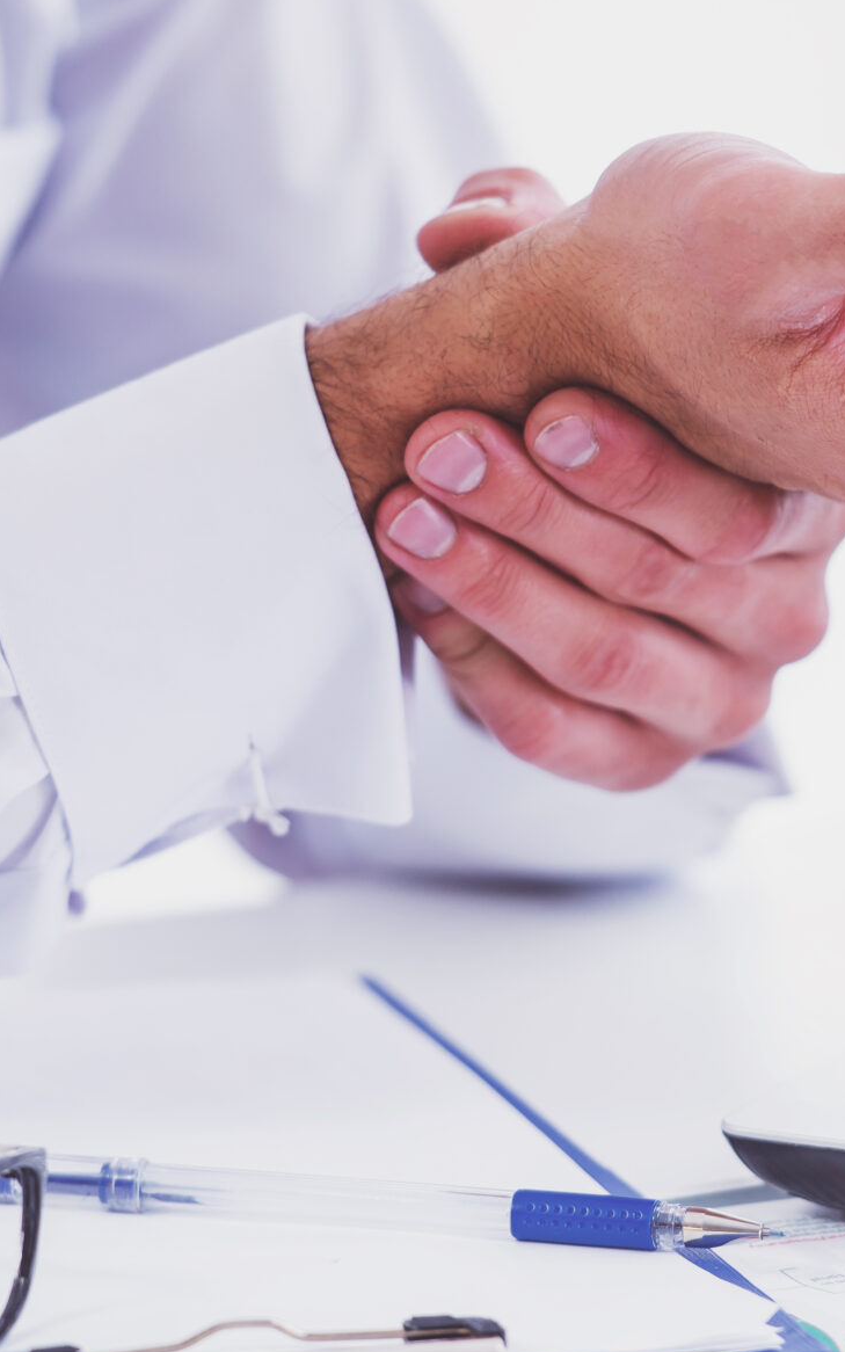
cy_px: 688
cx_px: 461
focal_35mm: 414
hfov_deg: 3.2
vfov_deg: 5.1
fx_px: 15251
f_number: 2.8
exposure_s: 1/400
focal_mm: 185
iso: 320
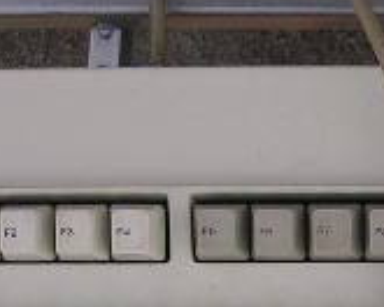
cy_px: 367
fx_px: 1637
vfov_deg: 10.5
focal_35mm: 144
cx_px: 503
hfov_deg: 12.9
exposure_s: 1/267
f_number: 2.8
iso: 50
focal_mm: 5.8
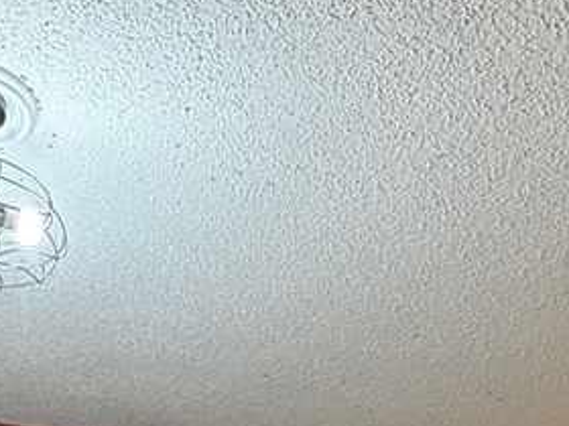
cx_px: 215
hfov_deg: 30.2
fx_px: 1052
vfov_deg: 16.8
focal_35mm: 64
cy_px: 862
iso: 500
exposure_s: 1/60
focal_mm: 2.22
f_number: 2.2
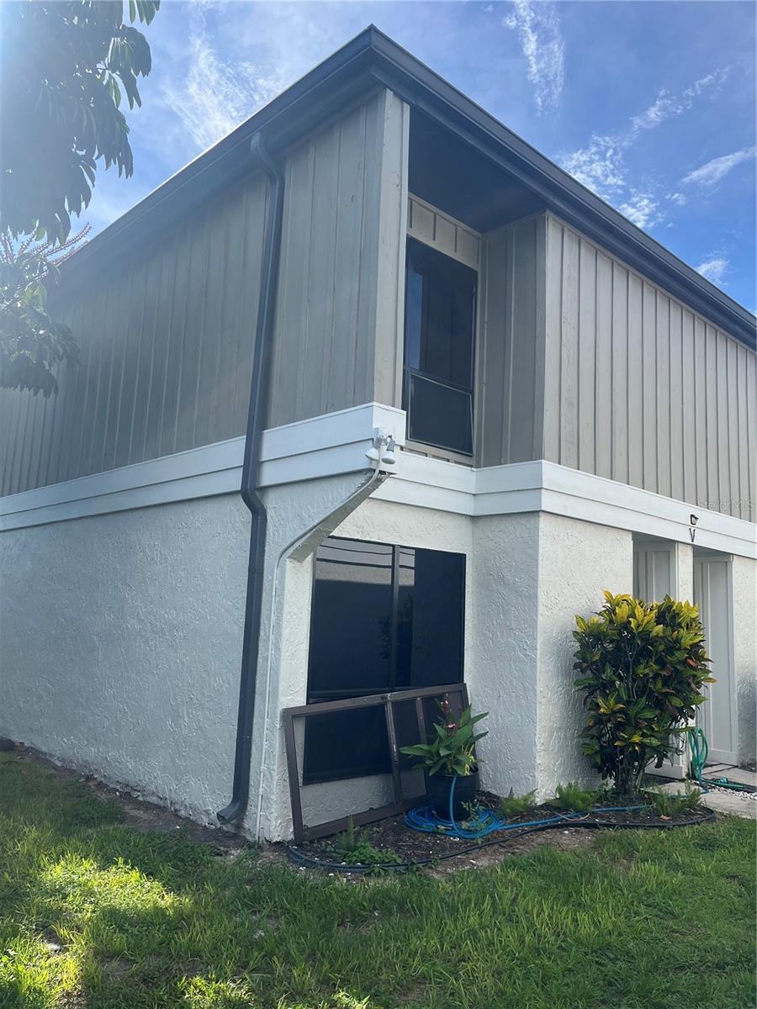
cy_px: 504
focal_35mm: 26
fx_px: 758
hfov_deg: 53.1
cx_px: 378
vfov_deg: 67.3
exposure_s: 1/1890
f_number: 1.6
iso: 50
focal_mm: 5.1
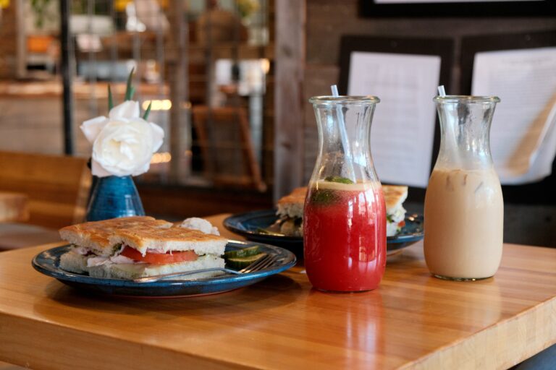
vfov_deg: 21.2
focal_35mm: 64
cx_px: 278
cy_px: 185
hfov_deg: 31.4
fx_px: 988
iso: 1250
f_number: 4
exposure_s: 1/125
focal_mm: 42.5
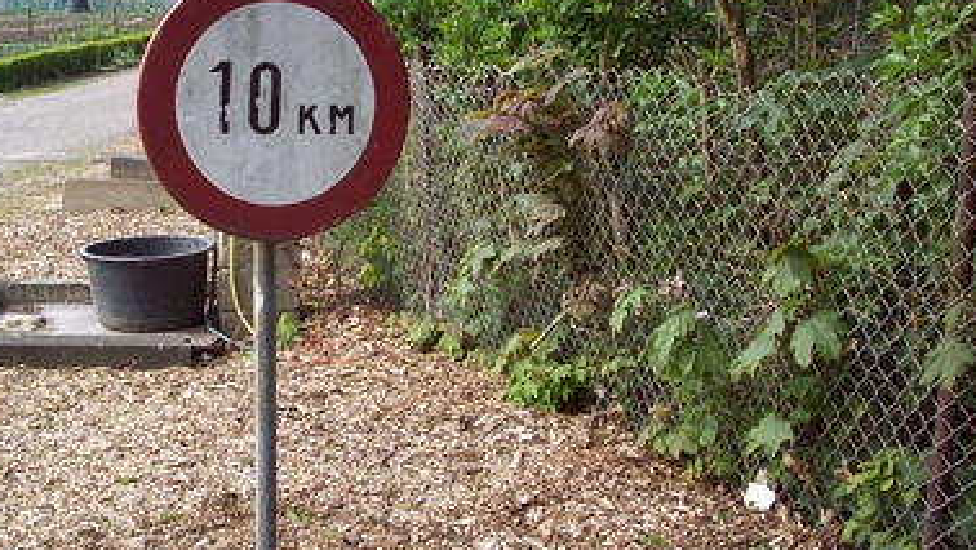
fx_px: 1657
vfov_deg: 18.8
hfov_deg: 32.3
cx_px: 261
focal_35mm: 64
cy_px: 232
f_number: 2.8
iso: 80
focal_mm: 6.2
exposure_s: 1/585
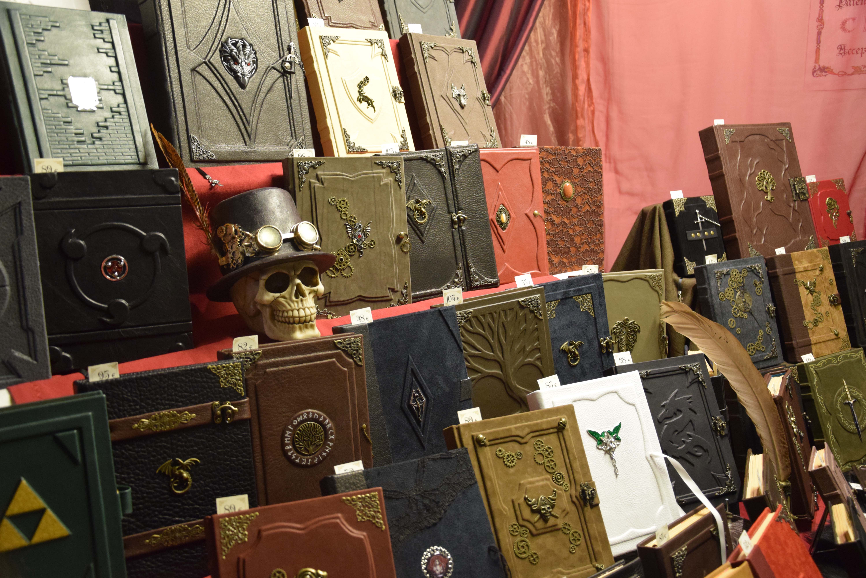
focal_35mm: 38
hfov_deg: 51.3
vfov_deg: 35.5
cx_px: 433
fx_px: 902
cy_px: 289
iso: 2000
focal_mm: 25
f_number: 4
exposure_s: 1/60
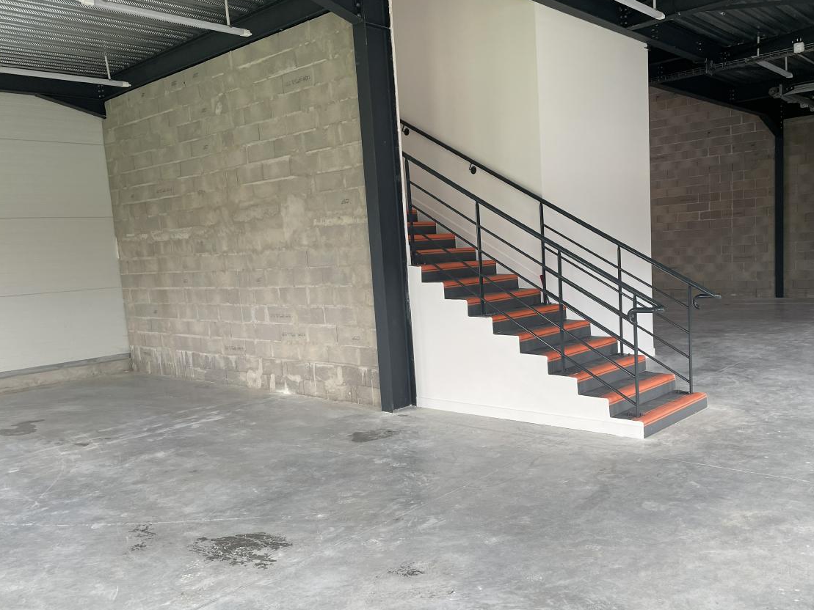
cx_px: 463
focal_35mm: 30
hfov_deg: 59.7
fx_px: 706
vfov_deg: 46.7
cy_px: 334
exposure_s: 1/121
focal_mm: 4.2
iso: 80
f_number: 1.6
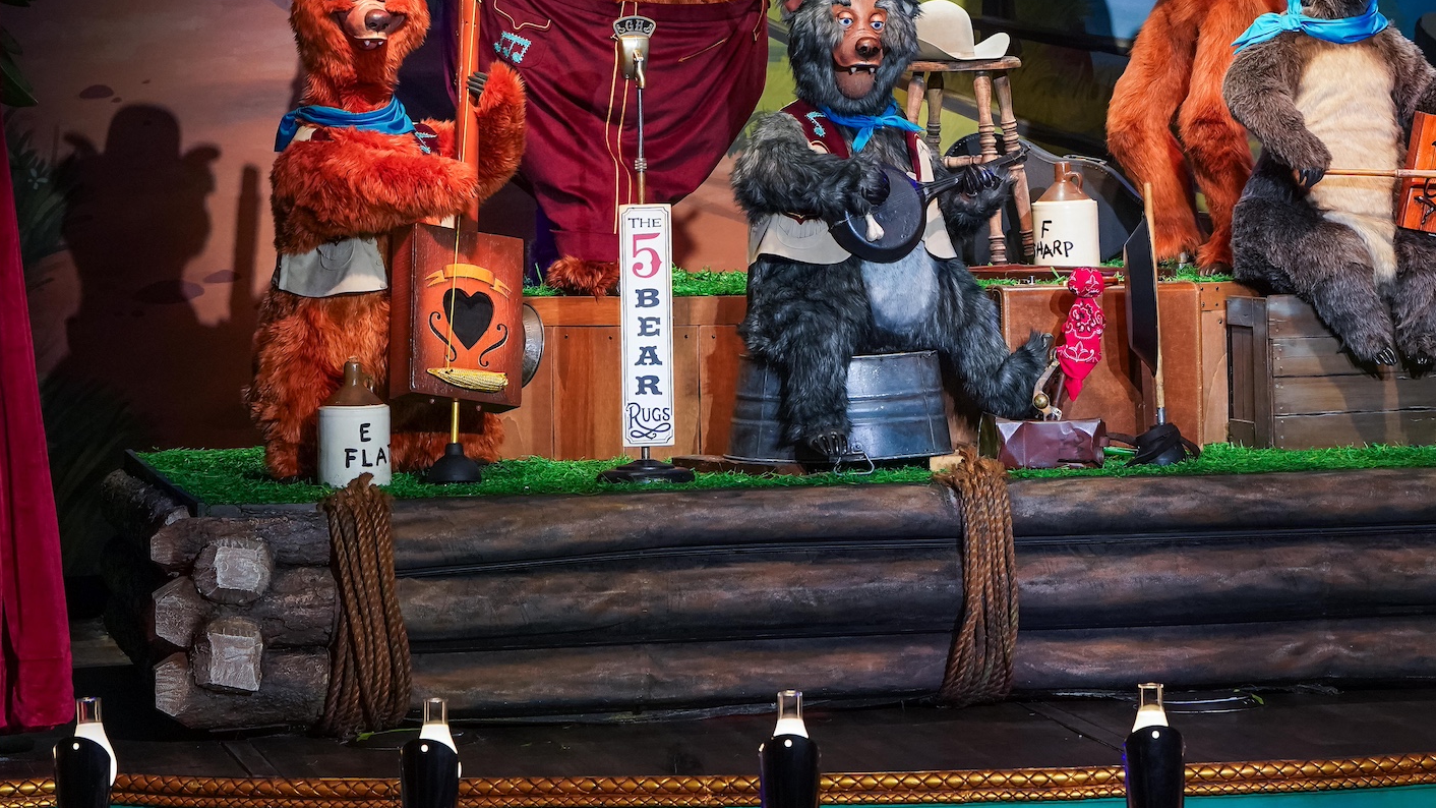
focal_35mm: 161
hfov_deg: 13.3
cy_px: 160
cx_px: 969
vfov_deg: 7.5
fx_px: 6130
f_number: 5.6
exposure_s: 1/250
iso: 3200
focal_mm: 113
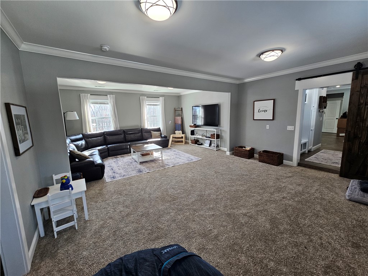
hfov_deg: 106.2
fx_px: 138
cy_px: 138
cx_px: 184
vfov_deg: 89.9
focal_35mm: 13
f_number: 2.2
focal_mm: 2.2
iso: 80
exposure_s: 1/60
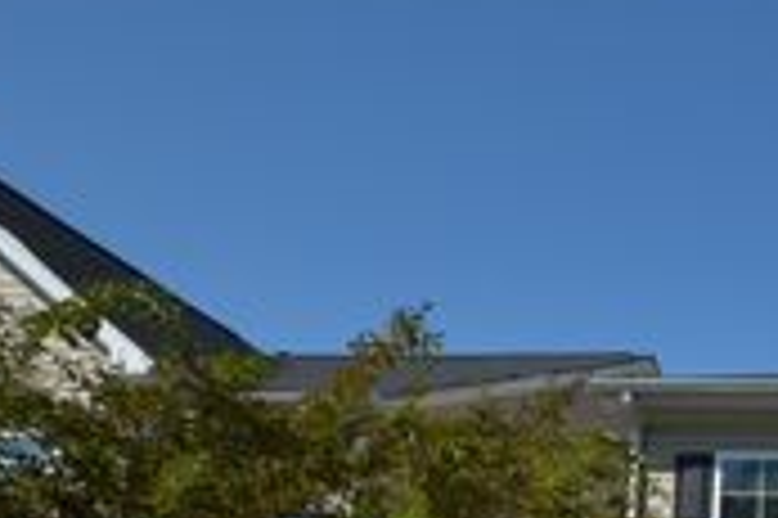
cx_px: 1066
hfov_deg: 27.9
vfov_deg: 21.5
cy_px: 689
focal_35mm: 56
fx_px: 1219
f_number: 3.8
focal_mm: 13
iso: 140
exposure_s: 1/2000
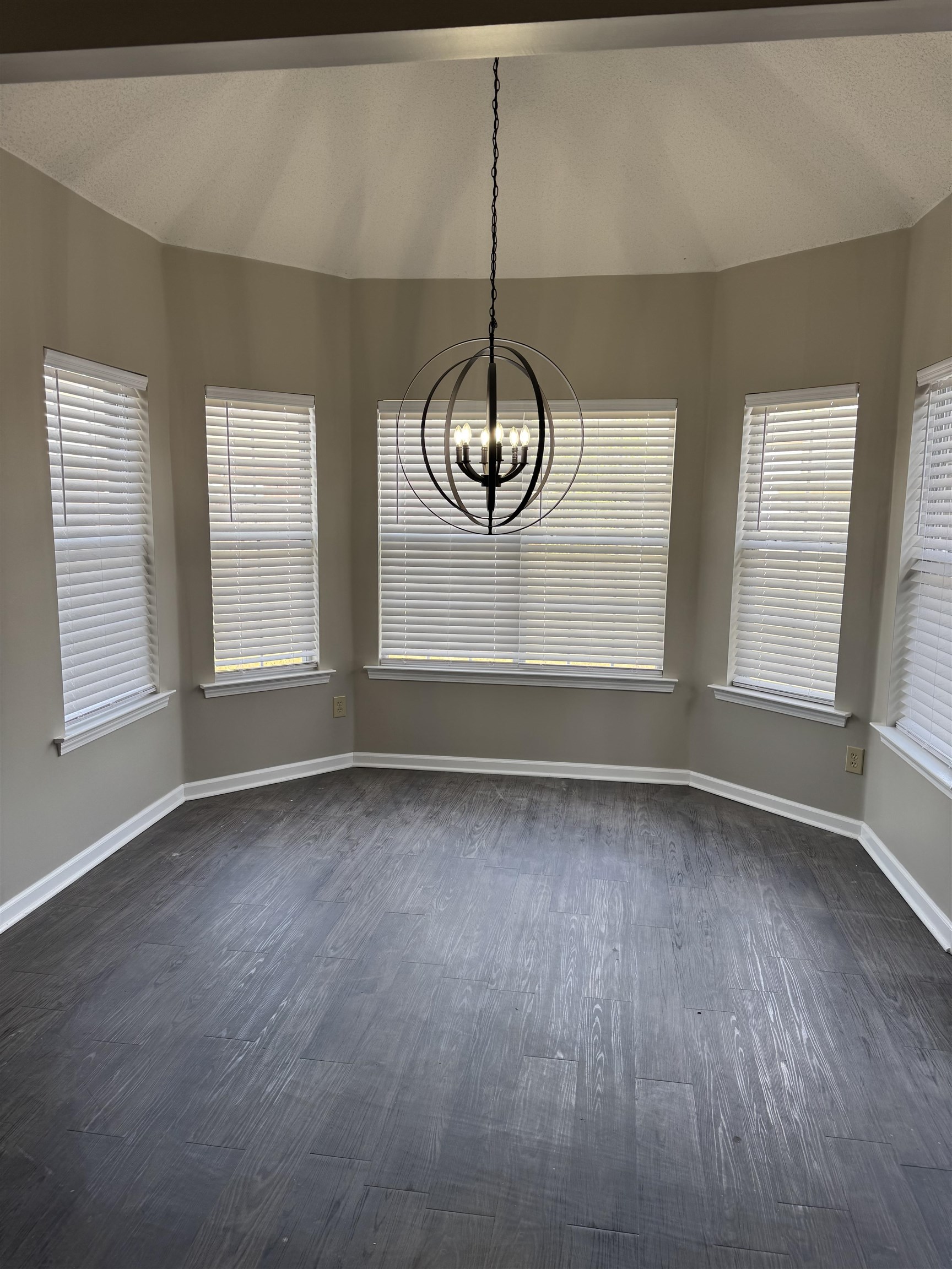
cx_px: 476
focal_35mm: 24
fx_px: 880
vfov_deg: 71.6
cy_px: 634
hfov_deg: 56.8
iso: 50
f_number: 1.78
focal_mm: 6.76
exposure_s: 1/137
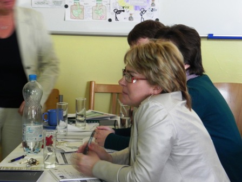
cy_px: 91
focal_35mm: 144
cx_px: 121
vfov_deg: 10.3
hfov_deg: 13.7
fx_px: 1007
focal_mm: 25.7
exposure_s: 1/11.5
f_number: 4.5
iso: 400
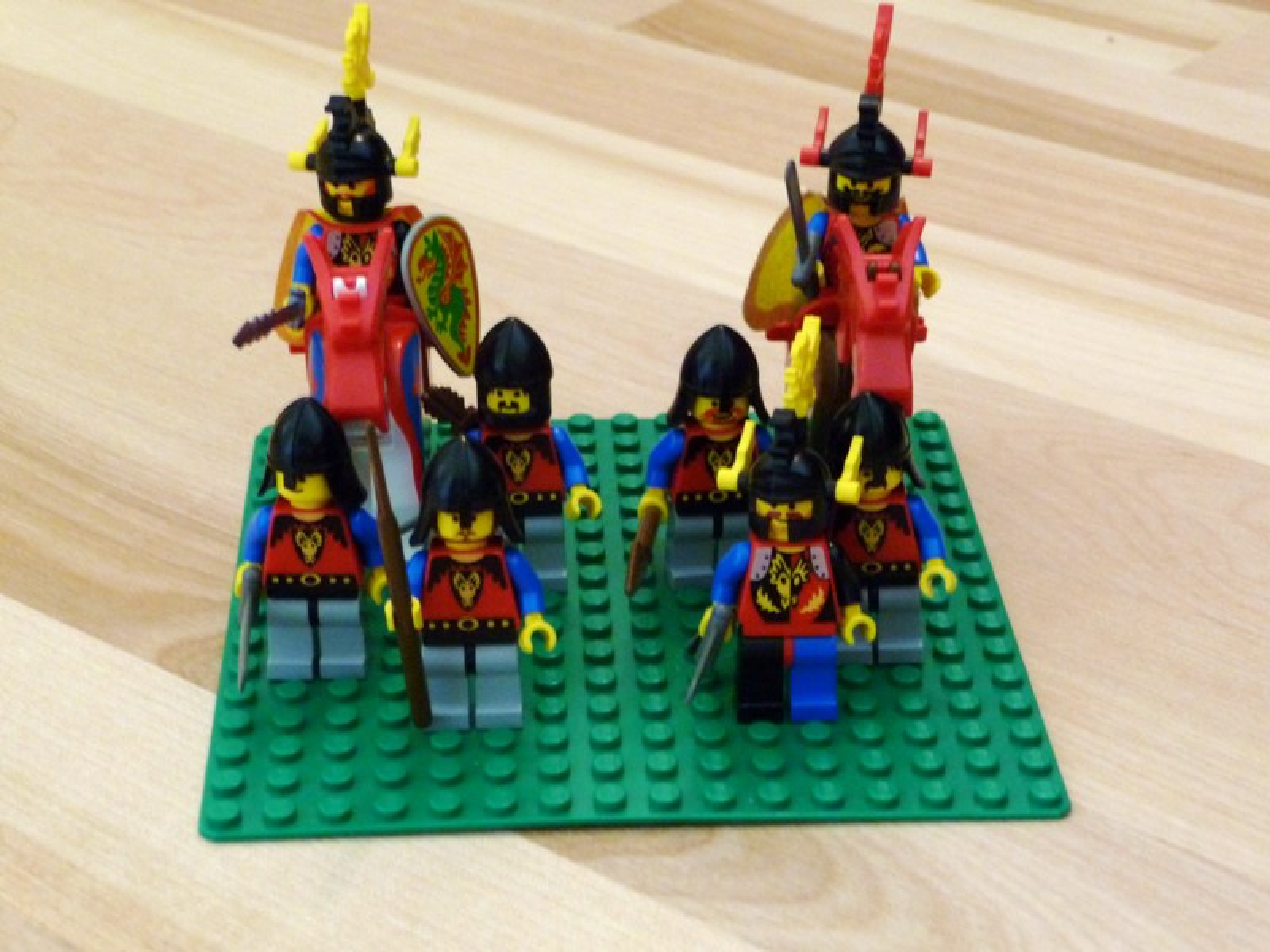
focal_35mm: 77
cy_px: 476
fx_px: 2825
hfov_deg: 25.3
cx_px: 635
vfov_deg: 19.1
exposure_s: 1/8
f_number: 4.6
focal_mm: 13.1
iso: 400
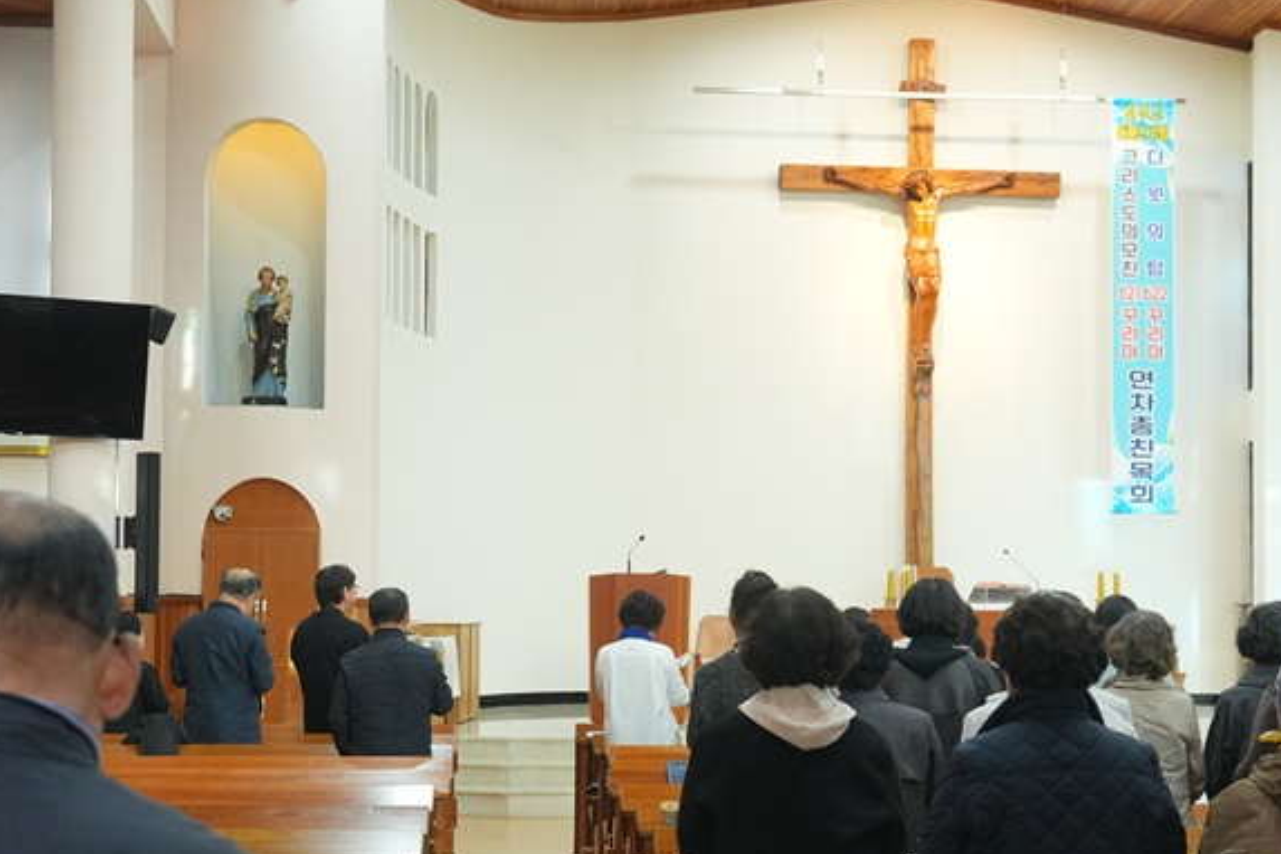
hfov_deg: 31.4
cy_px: 524
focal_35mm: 64
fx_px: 2277
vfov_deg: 21.2
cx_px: 698
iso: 2500
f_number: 6.3
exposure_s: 1/80
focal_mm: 32
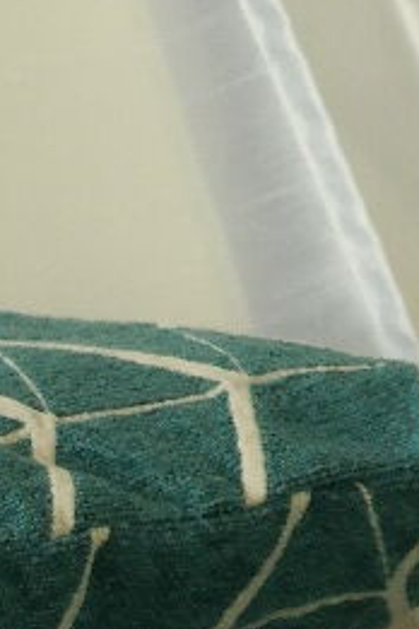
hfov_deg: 3.0
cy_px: -415
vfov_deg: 4.5
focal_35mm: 457
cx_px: 1096
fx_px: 7978
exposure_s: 1/30
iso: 800
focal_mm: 45
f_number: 5.6
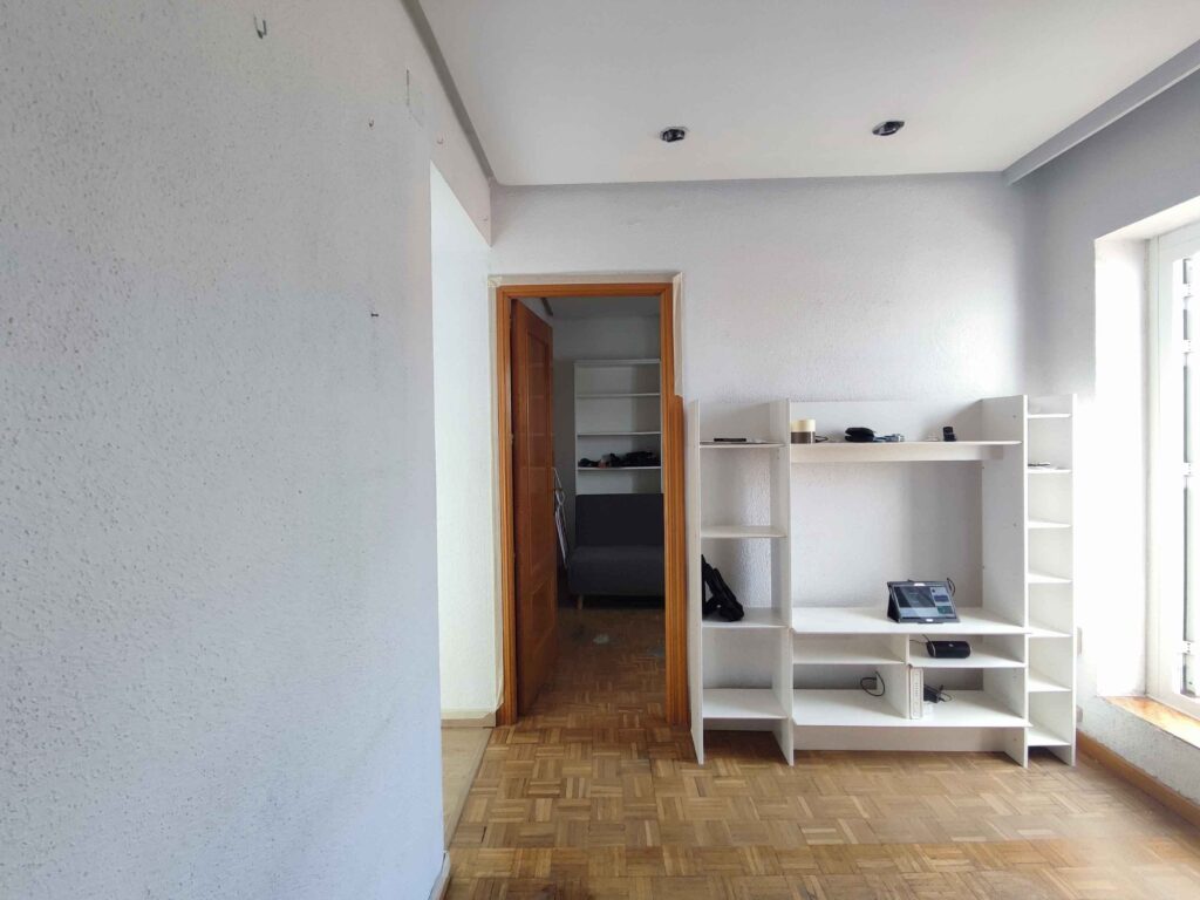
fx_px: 555
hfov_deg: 94.5
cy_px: 450
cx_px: 600
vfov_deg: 78.1
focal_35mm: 16
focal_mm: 1.65
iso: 88
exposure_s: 1/100
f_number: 2.2
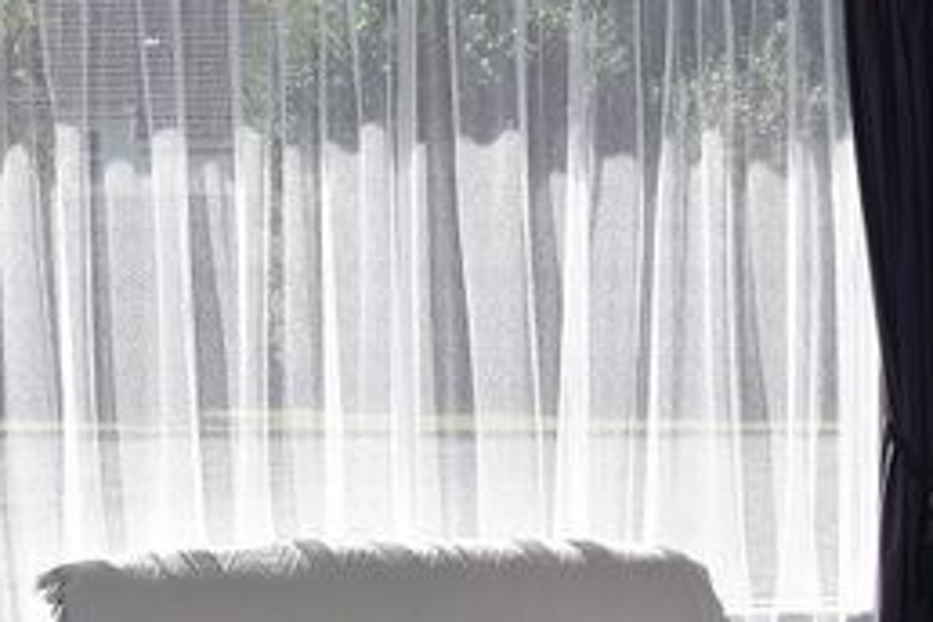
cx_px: 297
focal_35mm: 129
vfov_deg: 10.5
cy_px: 608
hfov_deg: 15.8
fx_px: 3356
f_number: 7.1
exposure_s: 1/200
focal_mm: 29
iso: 100
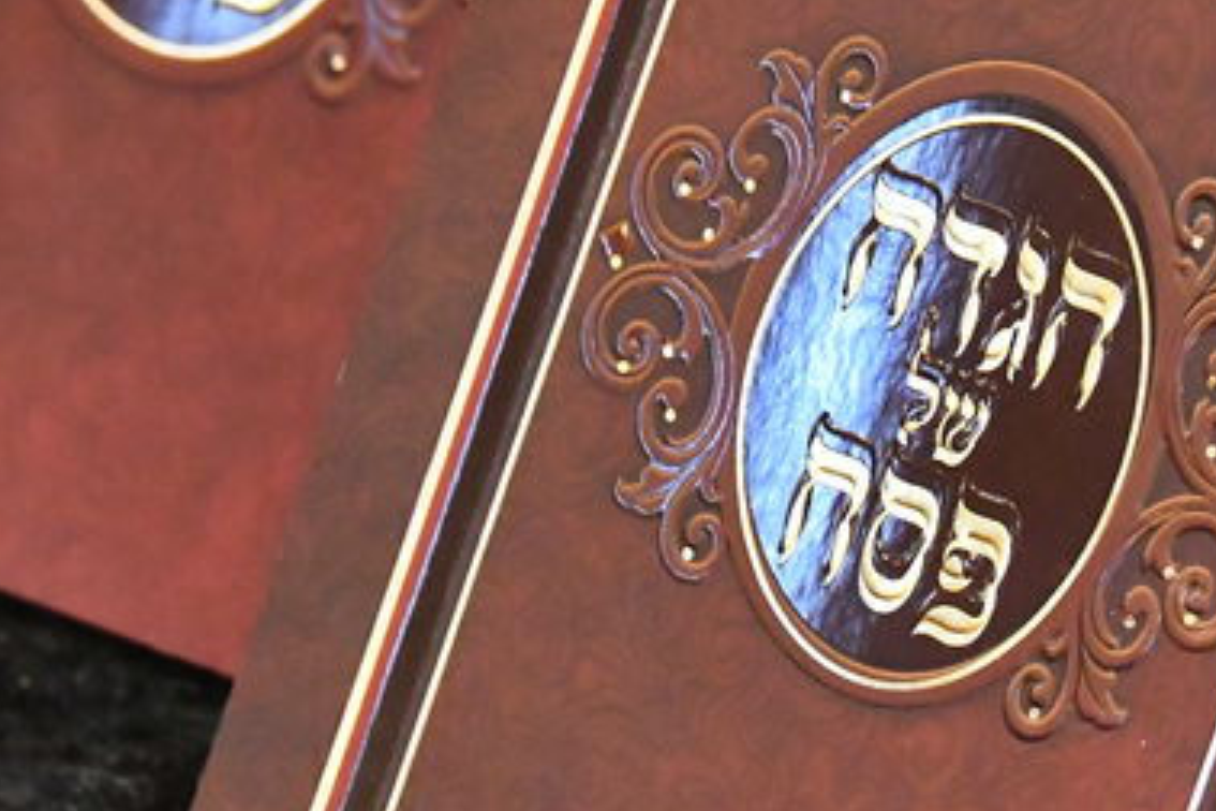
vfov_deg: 4.4
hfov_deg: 6.5
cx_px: 836
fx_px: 10639
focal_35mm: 315
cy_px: 208
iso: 3200
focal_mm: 85
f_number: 5.6
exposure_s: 1/80
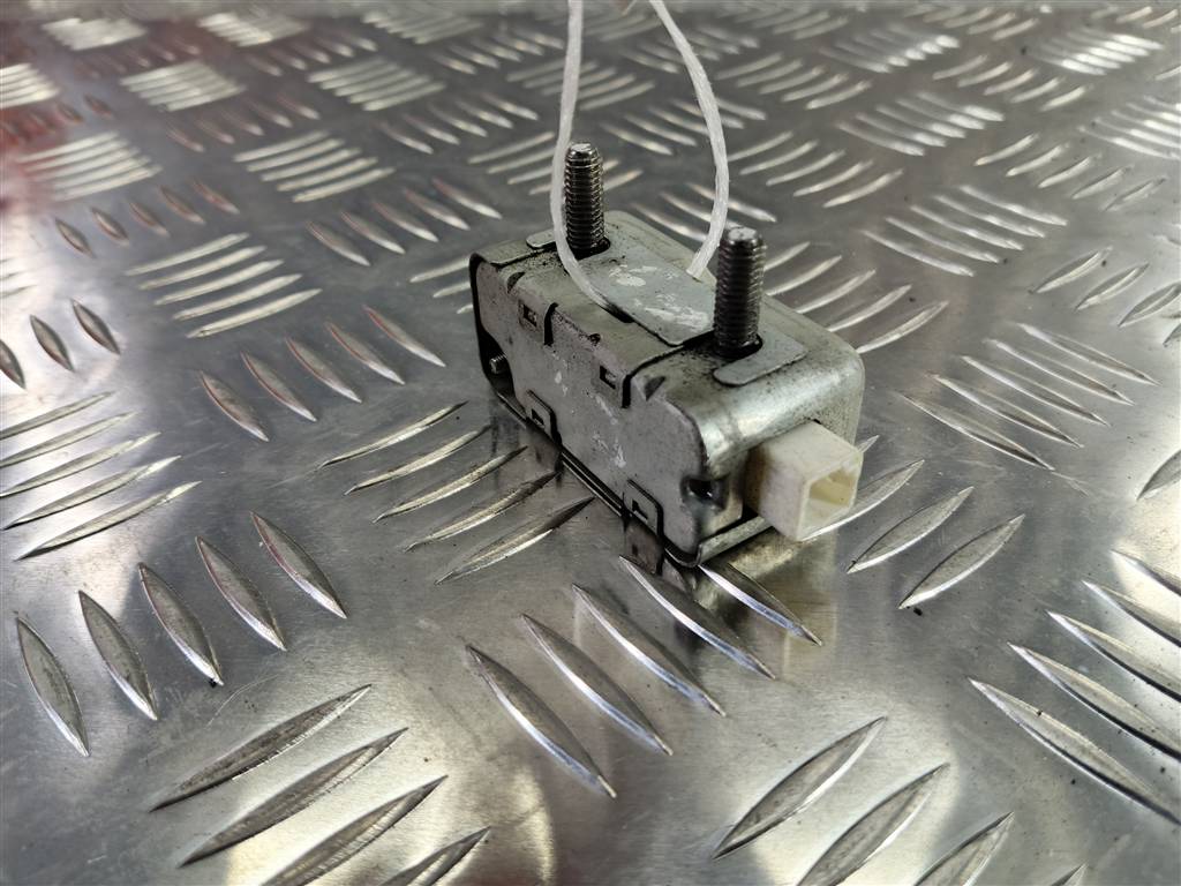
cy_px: 443
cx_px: 590
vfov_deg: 51.4
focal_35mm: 27
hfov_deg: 65.3
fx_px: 921
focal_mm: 4.11
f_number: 1.6
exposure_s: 1/50
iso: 112
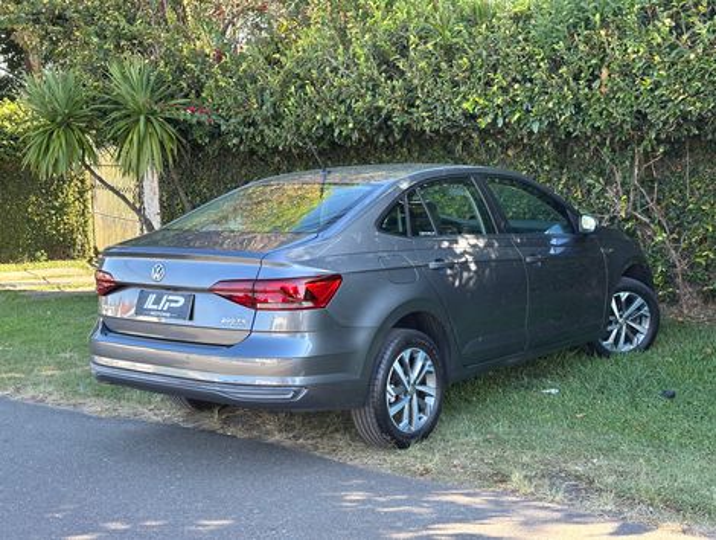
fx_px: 994
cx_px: 358
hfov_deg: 39.6
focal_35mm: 48
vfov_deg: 30.3
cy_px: 270
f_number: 1.78
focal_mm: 6.86
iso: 64
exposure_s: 1/190
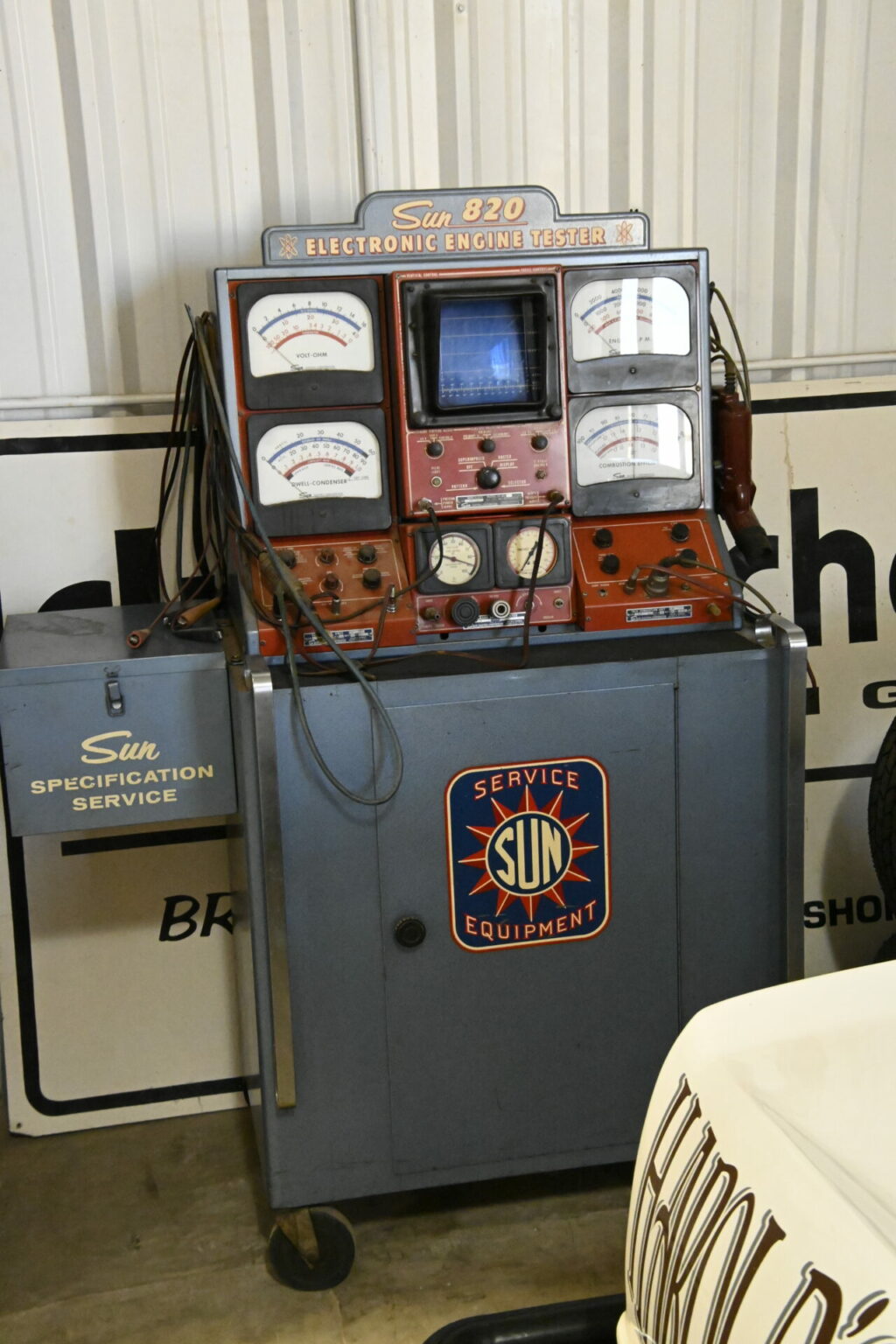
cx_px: 448
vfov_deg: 41.1
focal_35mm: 48
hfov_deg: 28.1
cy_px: 672
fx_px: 1792
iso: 10000
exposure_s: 1/80
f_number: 9
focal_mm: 32
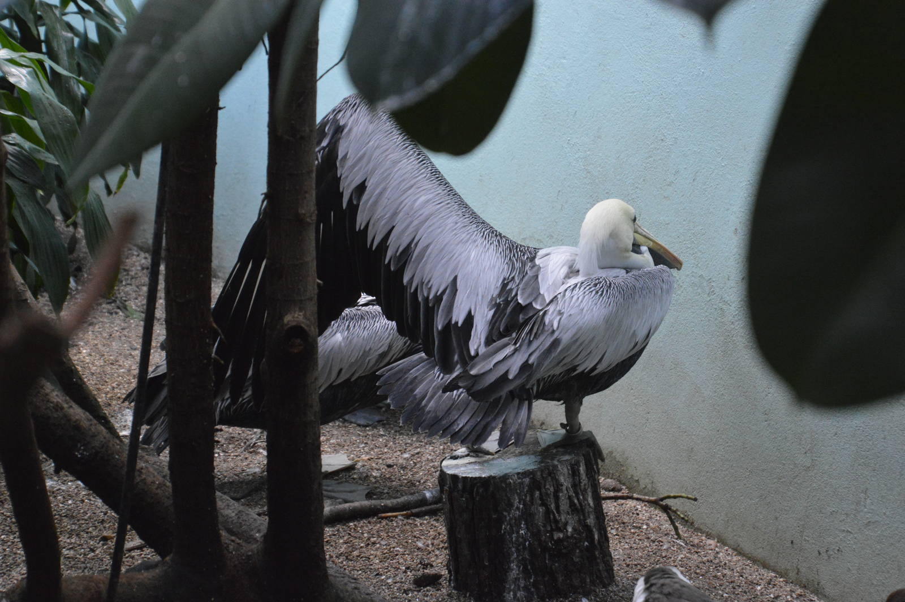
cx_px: 452
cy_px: 301
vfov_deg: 14.7
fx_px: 2336
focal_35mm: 93
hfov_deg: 21.9
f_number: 5
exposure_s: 1/160
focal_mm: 62
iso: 3200
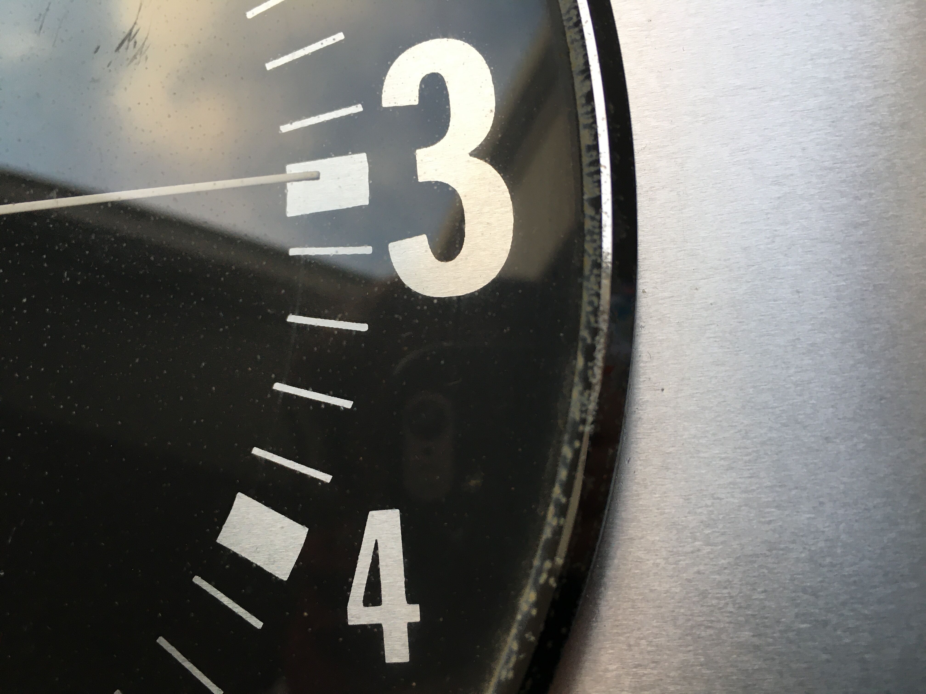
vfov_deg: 48.2
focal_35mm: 29
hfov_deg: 61.7
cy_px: 347
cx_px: 463
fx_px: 776
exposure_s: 1/33
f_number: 2.2
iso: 25
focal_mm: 4.15
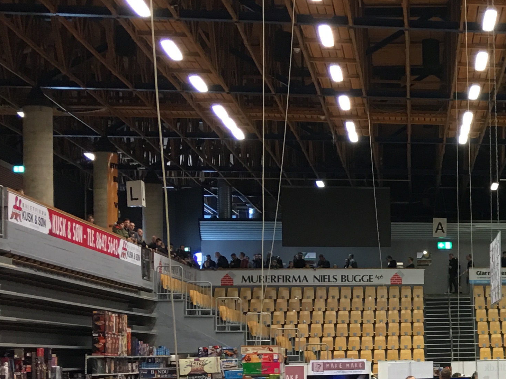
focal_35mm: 80
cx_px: 663
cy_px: 328
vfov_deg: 18.2
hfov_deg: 21.9
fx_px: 1169
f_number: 2.2
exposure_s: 1/17
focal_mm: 4.15
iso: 50
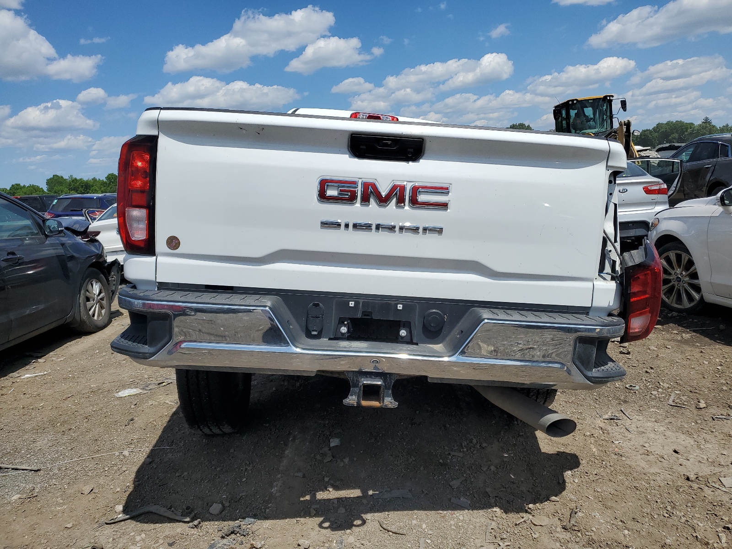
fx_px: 550
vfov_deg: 53.1
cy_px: 274
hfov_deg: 67.3
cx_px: 366
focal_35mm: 26
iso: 50
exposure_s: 1/10000
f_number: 1.5
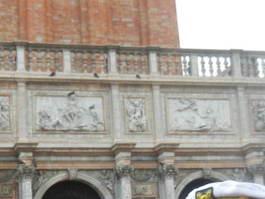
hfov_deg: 22.6
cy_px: 129
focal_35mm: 86
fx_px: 659
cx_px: 76
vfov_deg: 17.1
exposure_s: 1/170
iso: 160
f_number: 3.5
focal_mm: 5.4
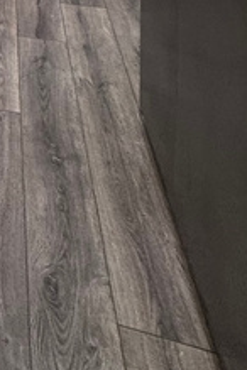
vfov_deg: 25.2
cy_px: -230
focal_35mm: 51
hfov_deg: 20.5
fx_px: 525
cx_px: -169
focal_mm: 2.22
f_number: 2.2
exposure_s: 1/120
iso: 160
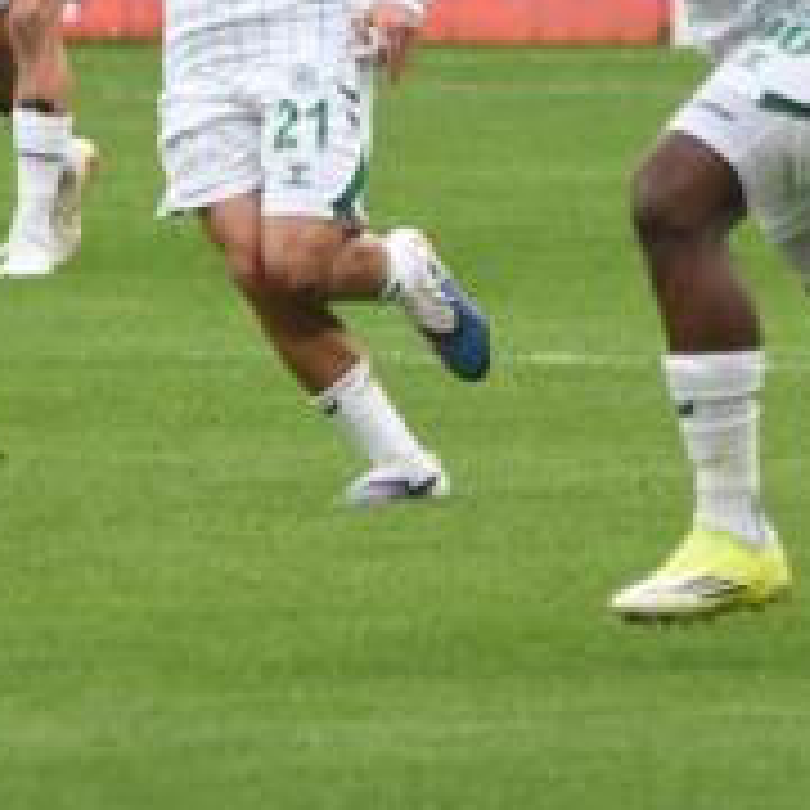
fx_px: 34601
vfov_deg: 1.3
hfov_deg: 1.3
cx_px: 313
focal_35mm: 1307
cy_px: 230
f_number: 7.1
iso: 2000
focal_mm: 300
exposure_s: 1/1000
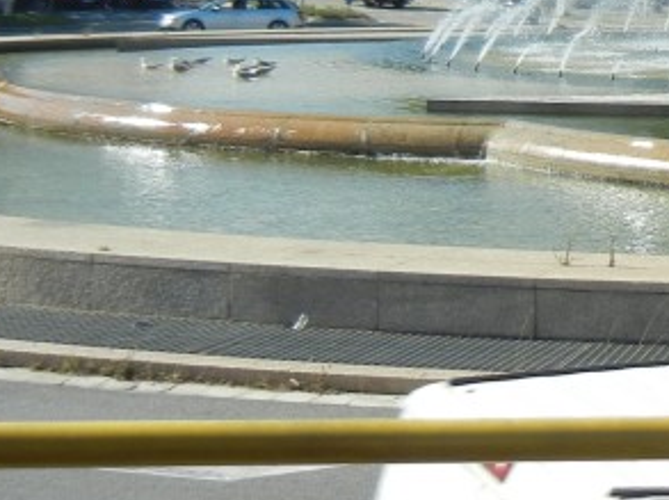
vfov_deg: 13.7
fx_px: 2027
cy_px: -66
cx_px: 957
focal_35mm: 105
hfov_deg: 17.2
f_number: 7
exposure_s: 1/315
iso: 160
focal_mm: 5.4
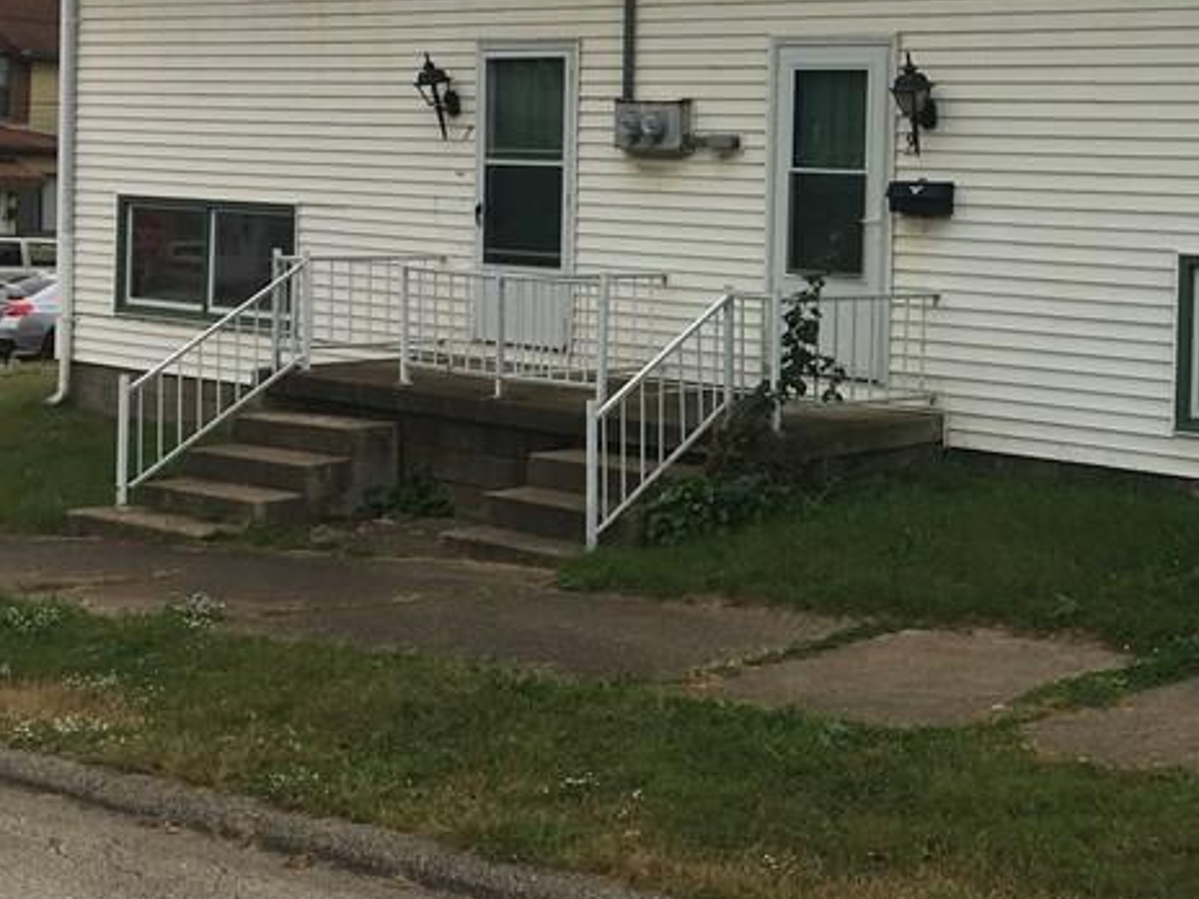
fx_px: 2217
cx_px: 1013
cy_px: 214
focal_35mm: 64
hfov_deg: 29.4
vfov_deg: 22.7
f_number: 2.2
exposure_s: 1/227
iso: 25
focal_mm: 4.15
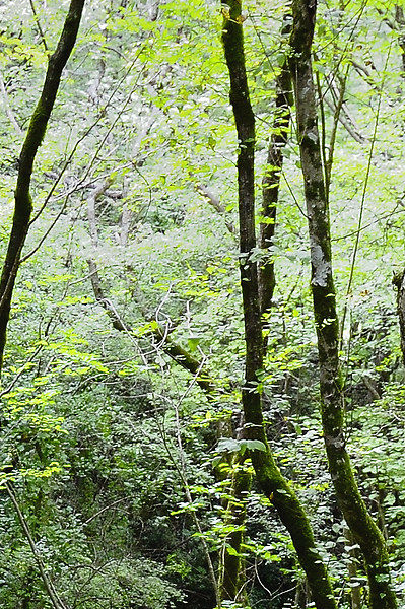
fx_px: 2028
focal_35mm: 120
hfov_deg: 11.3
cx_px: 54
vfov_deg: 15.8
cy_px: 879
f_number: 3.5
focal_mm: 20
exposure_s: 1/10
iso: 400
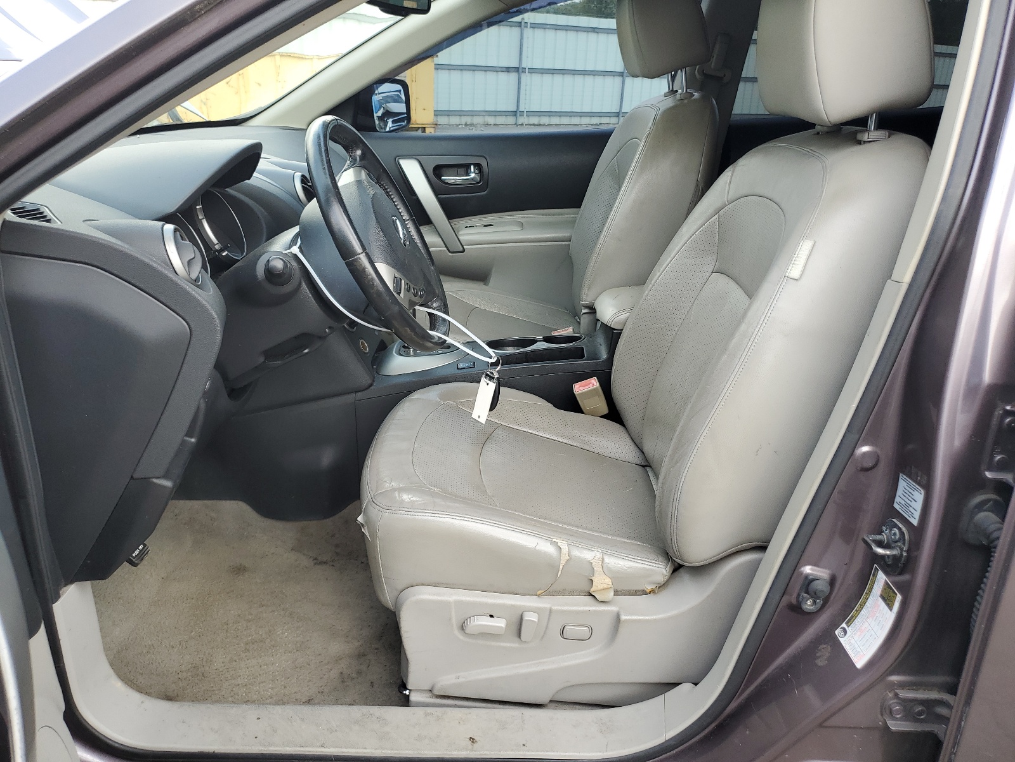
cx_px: 508
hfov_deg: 67.3
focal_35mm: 26
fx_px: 762
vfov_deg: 53.1
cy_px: 381
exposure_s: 1/312
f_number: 1.5
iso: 50
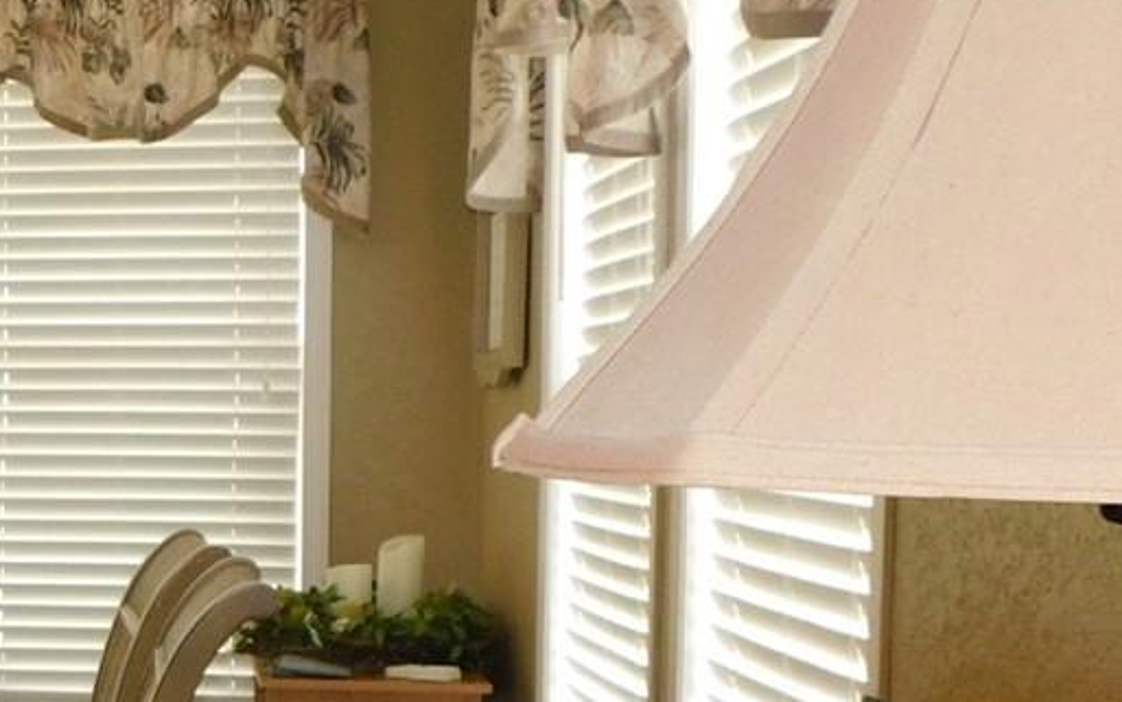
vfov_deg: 17.0
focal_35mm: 76
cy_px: 562
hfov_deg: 23.5
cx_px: -398
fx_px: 2325
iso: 200
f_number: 3
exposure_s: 1/30
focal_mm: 4
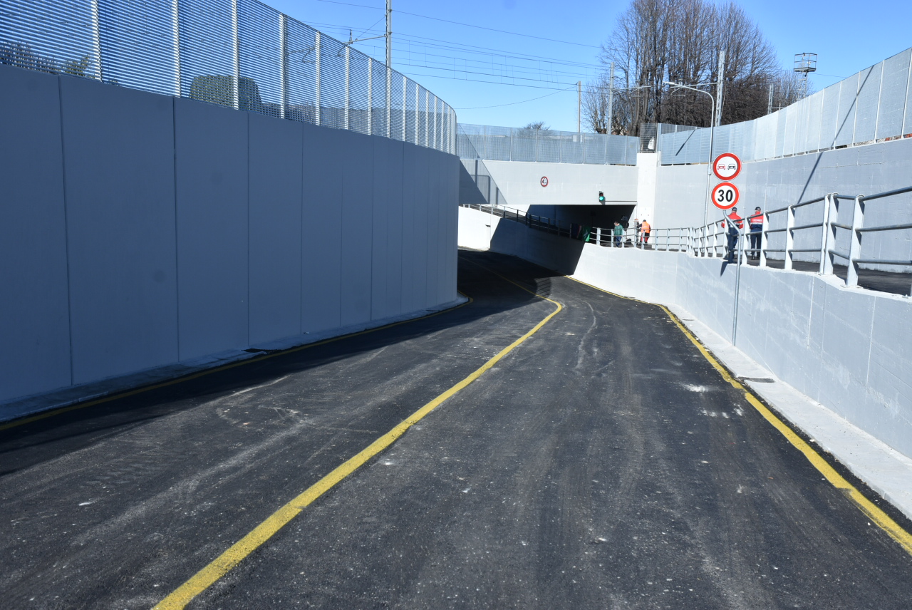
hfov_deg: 57.2
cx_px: 456
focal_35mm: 33
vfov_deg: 40.0
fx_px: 837
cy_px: 305
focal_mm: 22
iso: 200
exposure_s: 1/500
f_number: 8
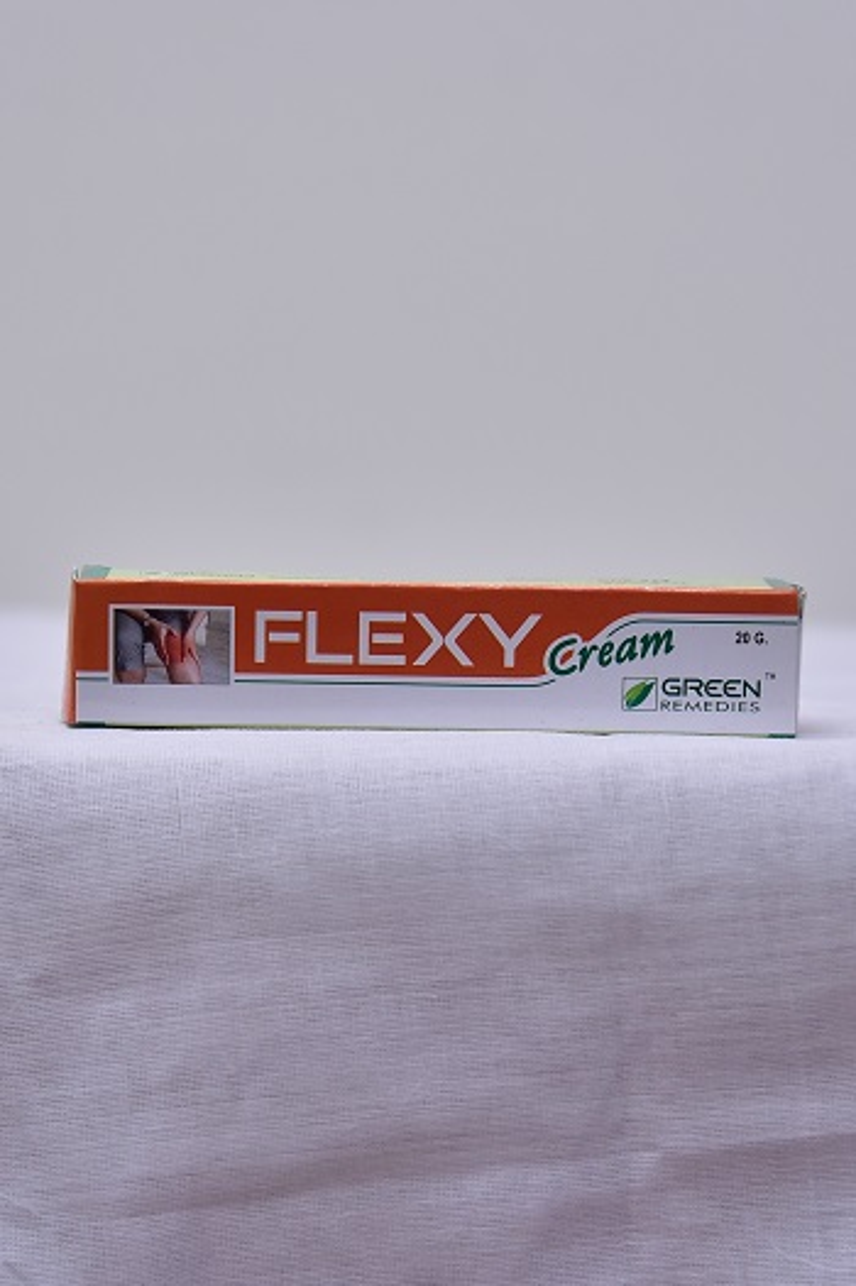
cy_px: 643
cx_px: 428
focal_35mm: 86
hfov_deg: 15.9
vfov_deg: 23.7
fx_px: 3071
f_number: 4.5
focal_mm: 86
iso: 1250
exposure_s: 1/160
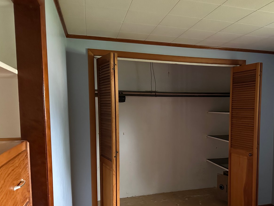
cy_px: 129
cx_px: 174
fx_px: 245
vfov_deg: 45.1
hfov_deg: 57.5
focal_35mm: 31
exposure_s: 1/30
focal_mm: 6.86
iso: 1250
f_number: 1.78
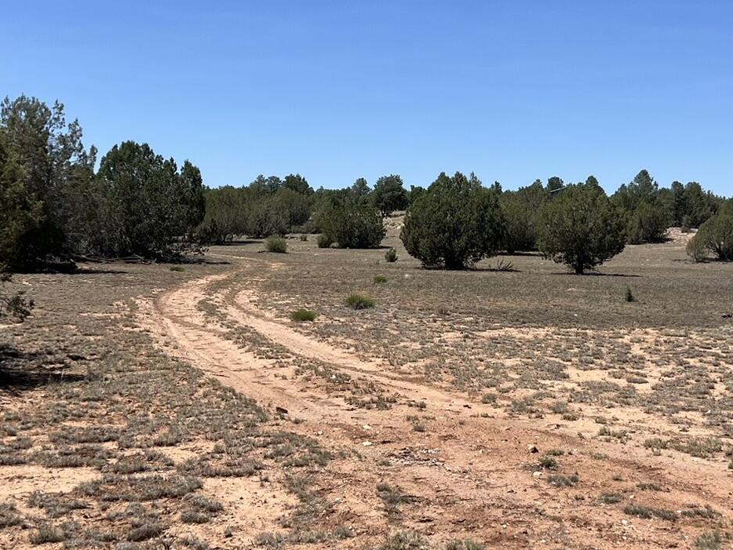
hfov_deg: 33.6
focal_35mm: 57
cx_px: 464
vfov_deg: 25.7
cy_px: 285
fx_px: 1207
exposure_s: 1/5587
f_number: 1.5
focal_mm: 5.7
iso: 50
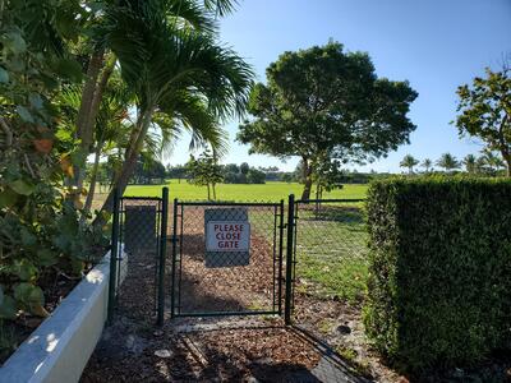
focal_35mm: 26
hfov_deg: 67.3
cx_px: 256
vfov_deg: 53.1
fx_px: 384
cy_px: 192
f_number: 2.4
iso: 50
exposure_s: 1/1421
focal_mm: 4.3
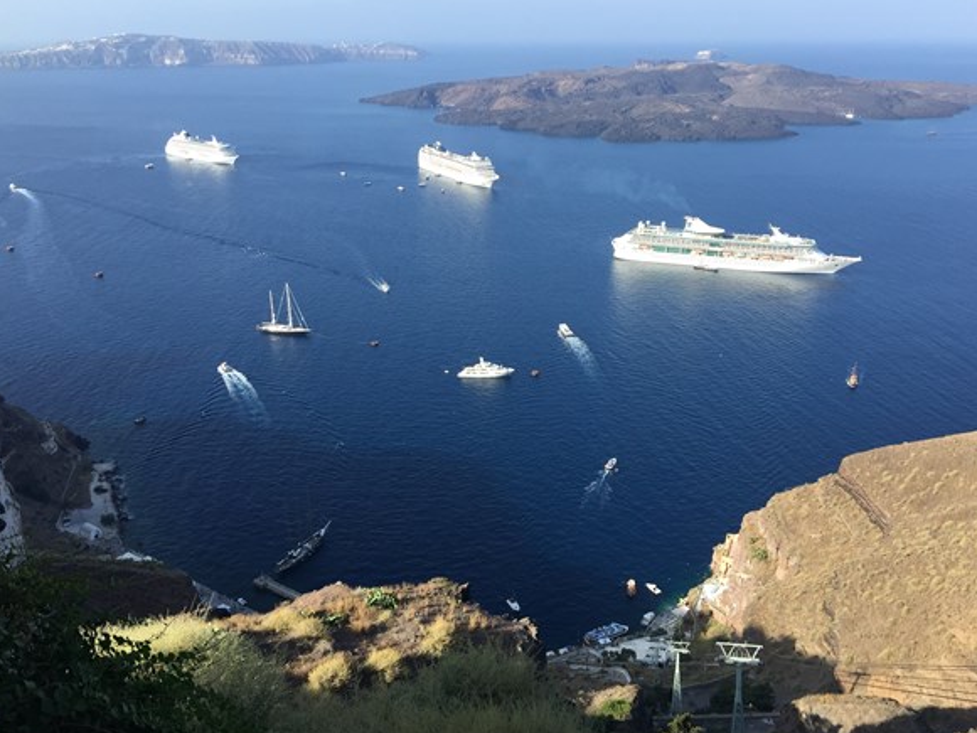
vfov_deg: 44.2
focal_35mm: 32
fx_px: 903
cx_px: 522
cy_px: 374
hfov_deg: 56.8
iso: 32
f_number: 2.2
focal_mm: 4.15
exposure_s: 1/989
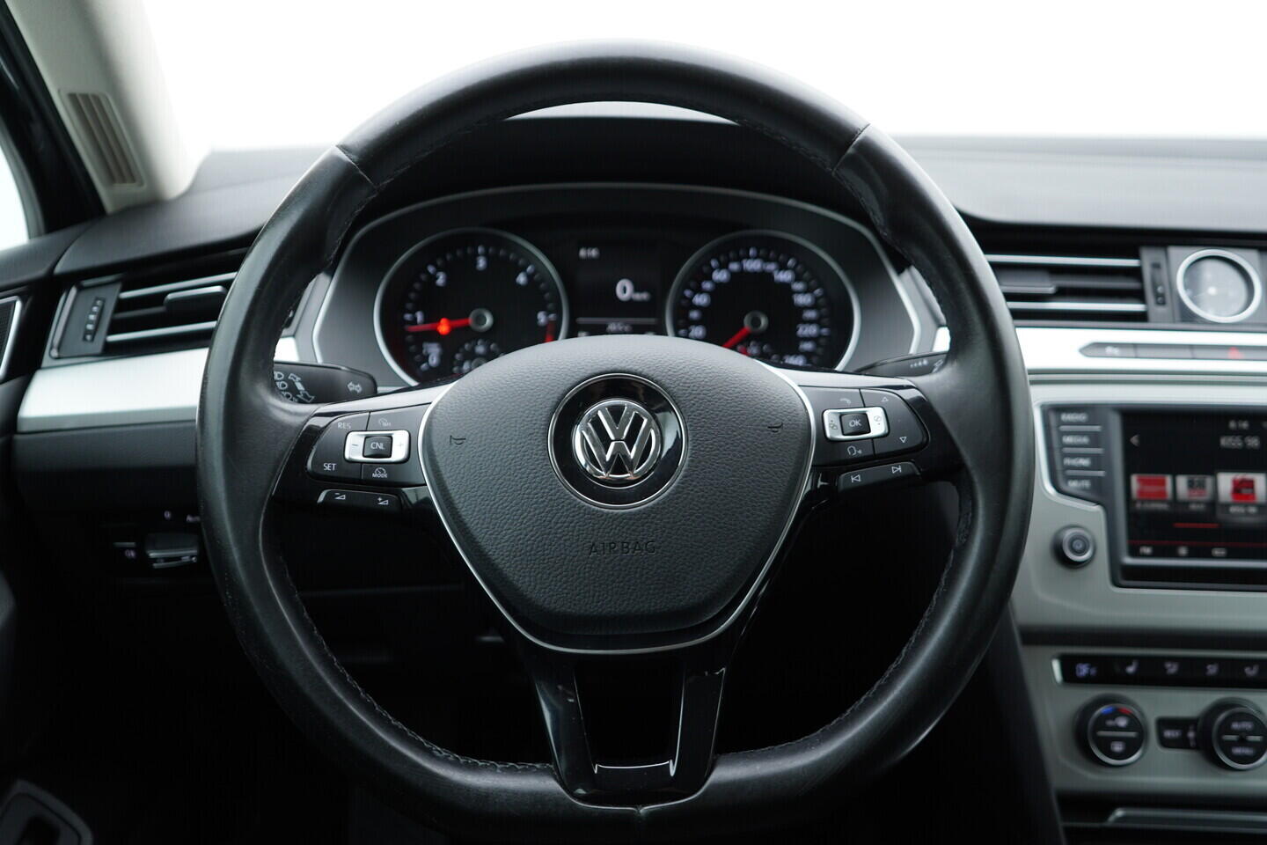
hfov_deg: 53.1
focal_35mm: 36
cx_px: 634
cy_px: 422
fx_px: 1267
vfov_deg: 36.9
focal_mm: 24
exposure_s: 1/40
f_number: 2.8
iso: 160
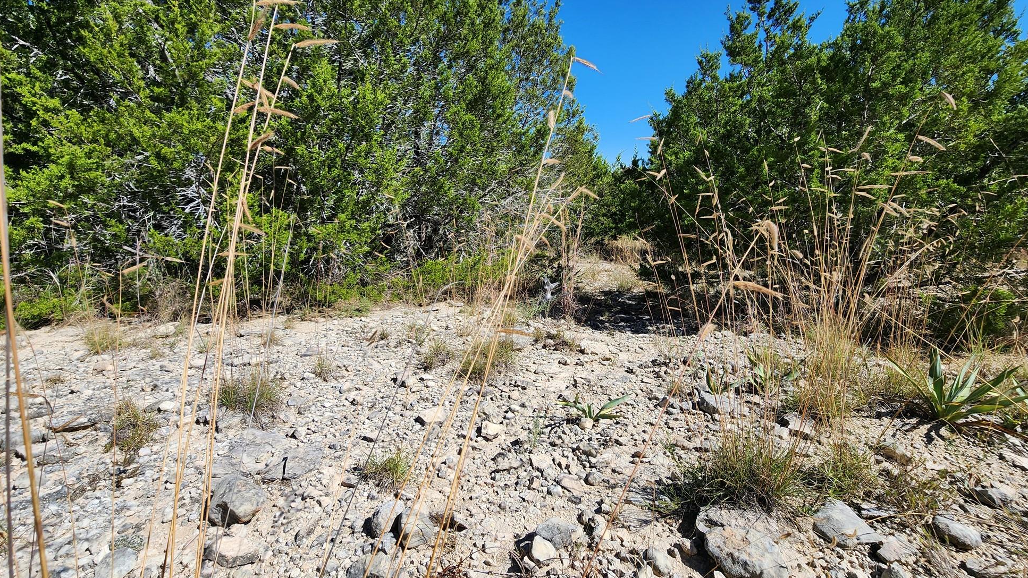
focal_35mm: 15
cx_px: 505
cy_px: 246
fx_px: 409
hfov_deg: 103.0
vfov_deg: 70.1
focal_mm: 2.2
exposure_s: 1/2094
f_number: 2.2
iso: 50
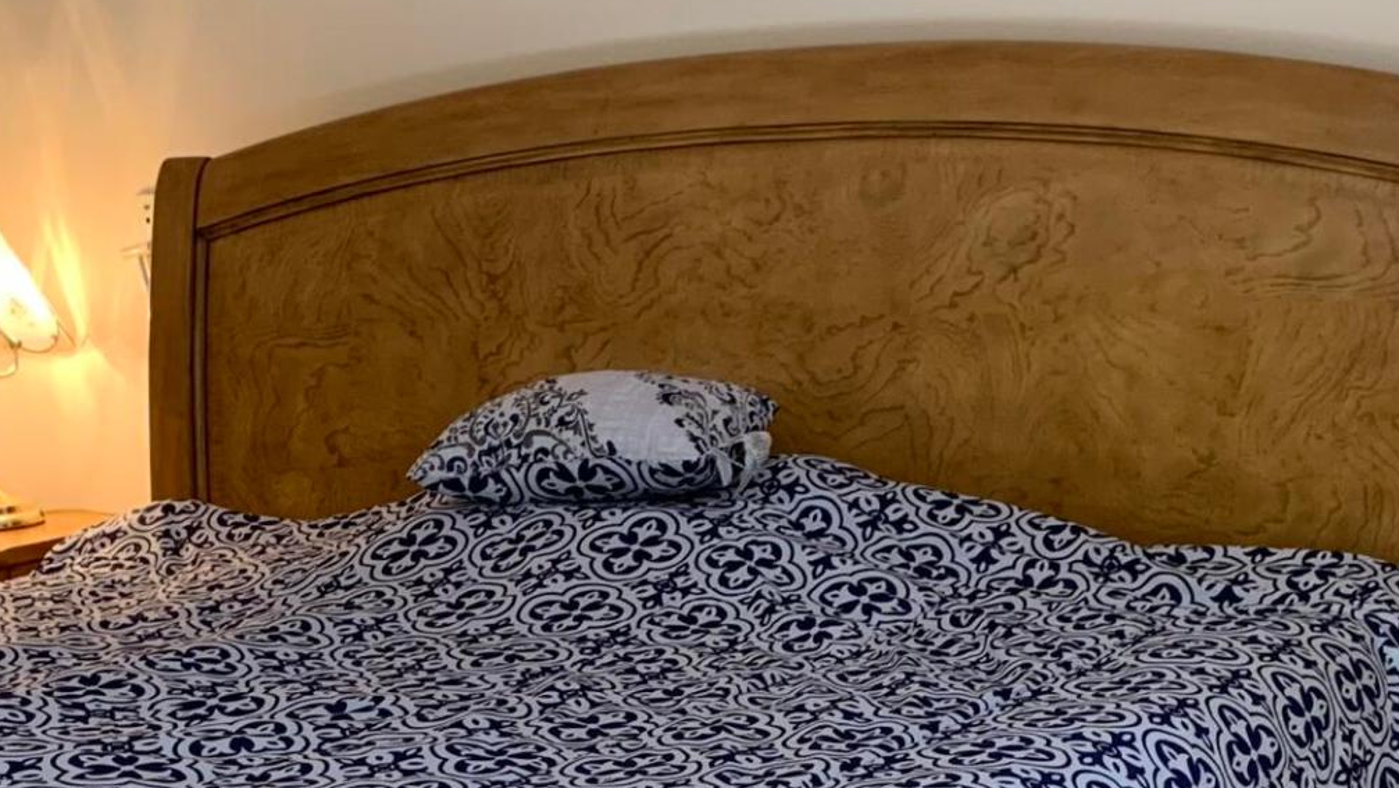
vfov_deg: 14.6
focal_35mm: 81
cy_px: 859
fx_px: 3005
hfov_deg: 26.2
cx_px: 747
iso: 125
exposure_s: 1/60
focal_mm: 4.25
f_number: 1.8
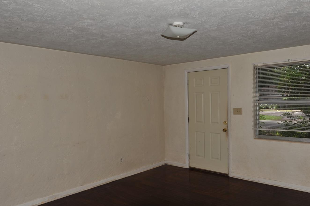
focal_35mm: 29
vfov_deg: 44.8
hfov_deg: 63.6
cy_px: 112
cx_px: 169
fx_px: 249
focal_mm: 24
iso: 200
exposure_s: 1/60
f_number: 8
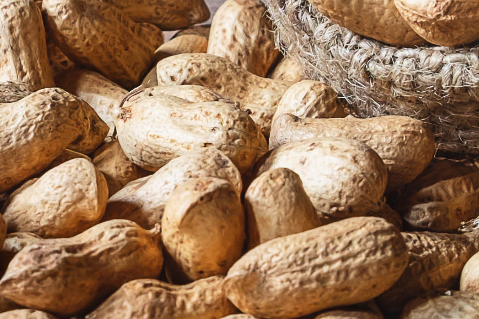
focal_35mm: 147
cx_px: 30
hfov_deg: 13.8
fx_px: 1956
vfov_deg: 9.3
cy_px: 177
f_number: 8
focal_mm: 21.4
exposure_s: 1/3
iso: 200
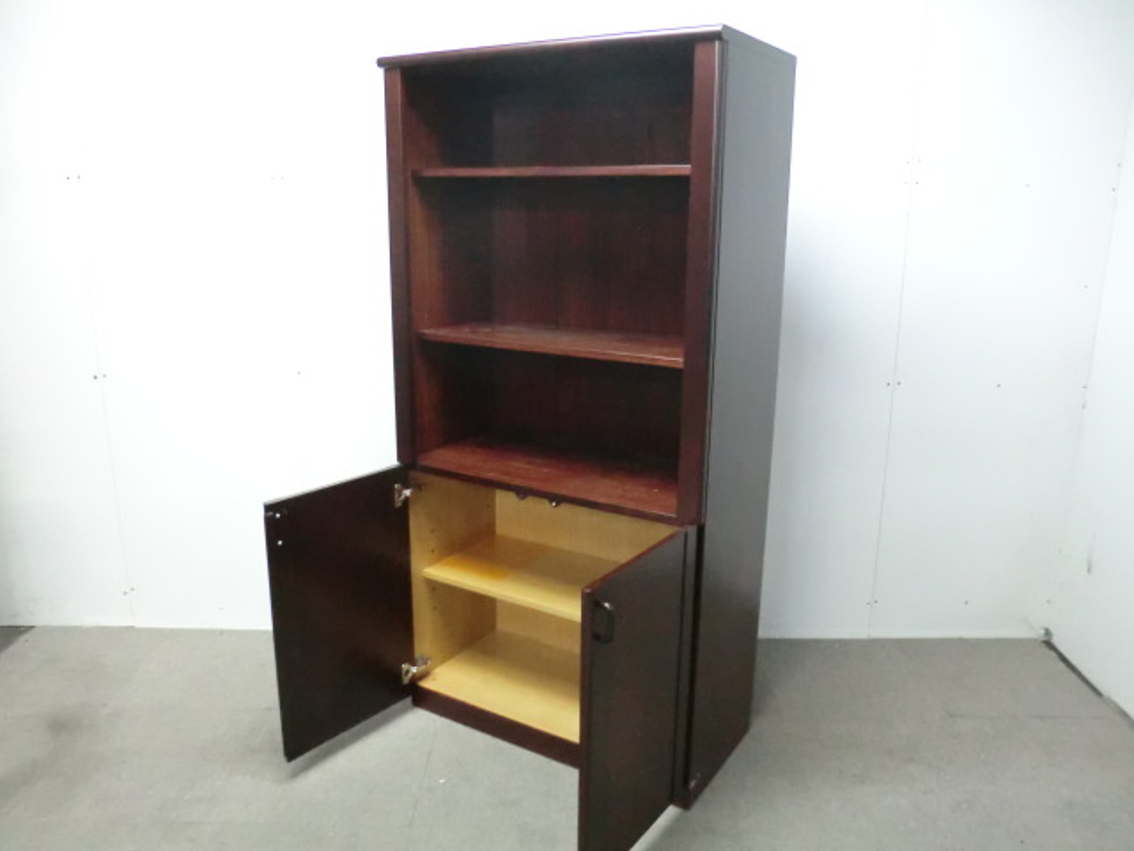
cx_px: 567
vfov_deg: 51.4
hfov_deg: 65.3
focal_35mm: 27
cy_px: 426
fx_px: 885
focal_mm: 4.9
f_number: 3.2
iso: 800
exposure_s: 1/25
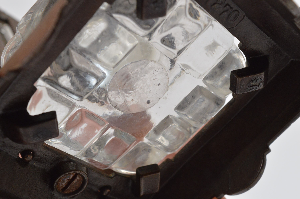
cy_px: 100
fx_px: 574
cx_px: 150
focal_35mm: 69
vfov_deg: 19.7
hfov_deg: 29.3
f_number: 9
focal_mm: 46
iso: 800
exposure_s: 1/80
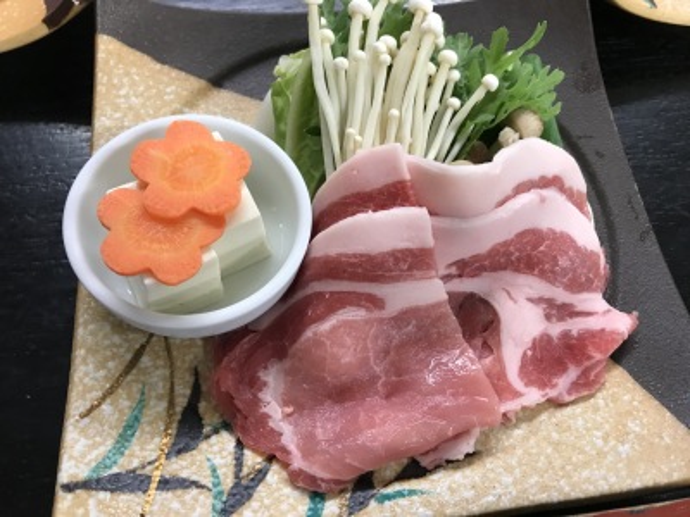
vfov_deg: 49.7
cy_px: 258
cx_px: 345
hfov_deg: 63.4
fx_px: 558
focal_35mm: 28
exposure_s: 1/30
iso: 40
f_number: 1.8
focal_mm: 3.99
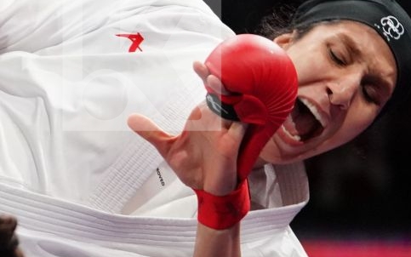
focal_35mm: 760
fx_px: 8514
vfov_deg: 1.7
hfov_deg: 2.8
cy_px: 54
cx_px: -146
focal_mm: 200
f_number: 2.8
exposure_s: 1/1000
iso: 3200
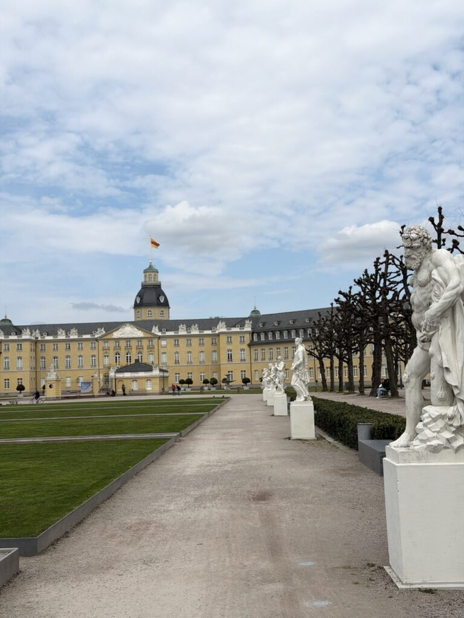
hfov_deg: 30.3
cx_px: 232
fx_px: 858
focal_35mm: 48
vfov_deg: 39.7
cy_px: 309
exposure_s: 1/7874
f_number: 1.78
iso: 64
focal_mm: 6.76
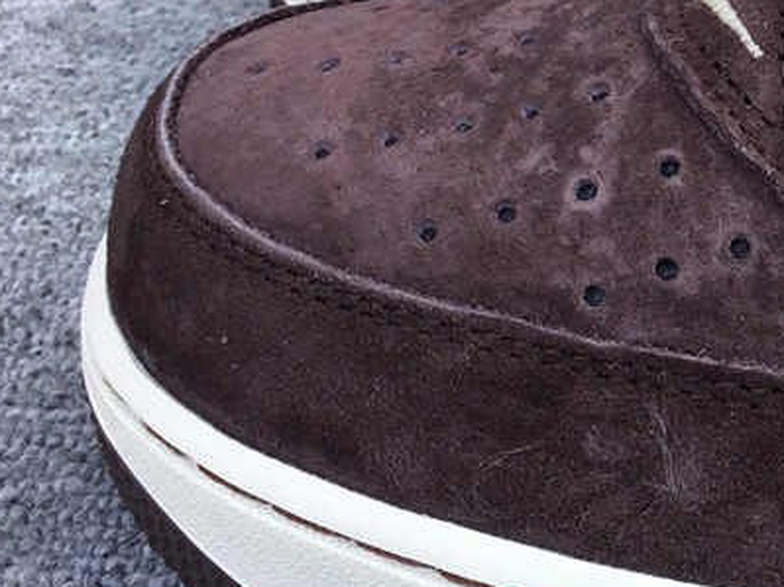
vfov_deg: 21.0
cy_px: 268
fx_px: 1585
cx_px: 766
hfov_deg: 26.4
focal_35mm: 70
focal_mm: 3.3
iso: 32
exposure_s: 1/100
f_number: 2.4
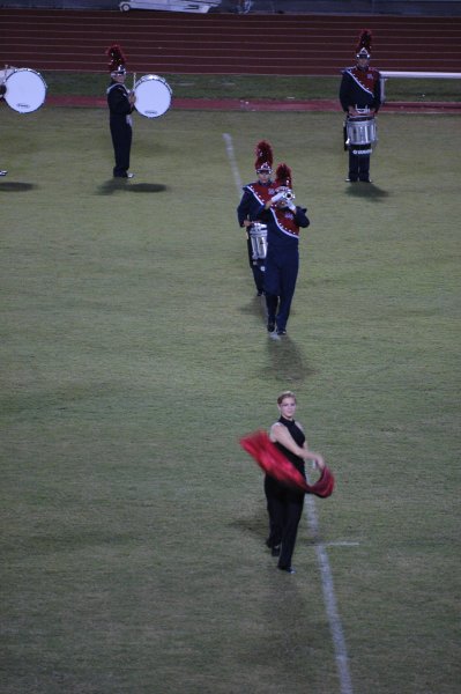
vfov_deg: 6.9
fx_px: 5772
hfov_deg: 4.6
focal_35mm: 300
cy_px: 347
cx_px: 230
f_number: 2.8
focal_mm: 200
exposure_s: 1/60
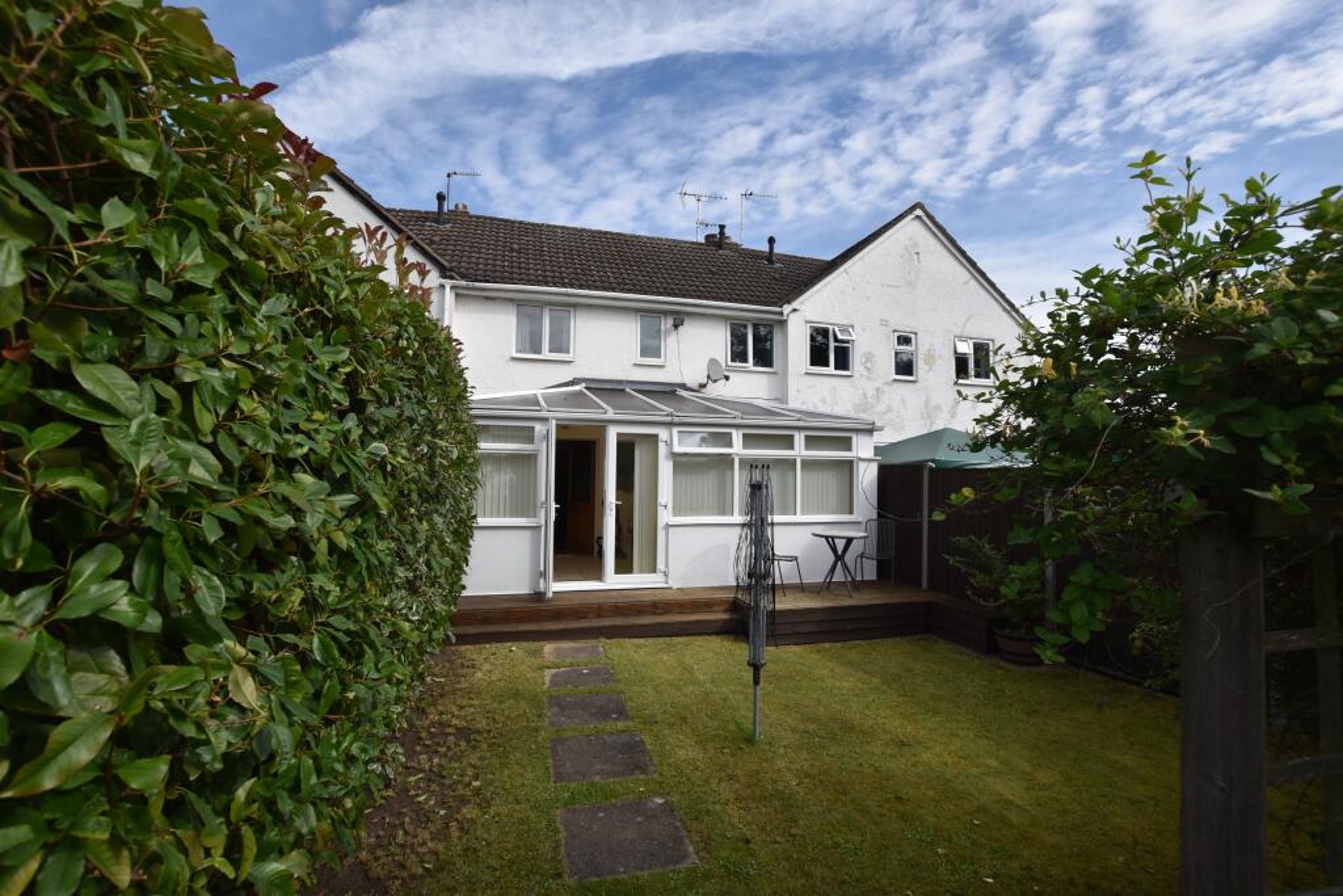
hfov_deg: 100.4
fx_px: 560
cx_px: 672
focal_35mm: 15
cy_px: 448
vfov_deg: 77.3
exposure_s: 1/200
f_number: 7.1
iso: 100
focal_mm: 10
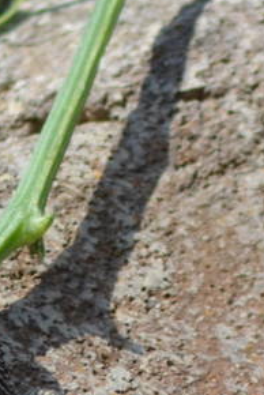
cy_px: 625
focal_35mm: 1526
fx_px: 16742
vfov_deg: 1.3
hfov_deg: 0.9
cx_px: -166
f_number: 5
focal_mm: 185
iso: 400
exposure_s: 1/1600
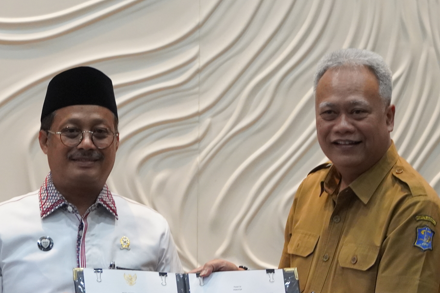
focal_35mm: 225
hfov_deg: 9.1
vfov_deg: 6.1
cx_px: 71
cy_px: 284
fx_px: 2750
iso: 2500
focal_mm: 73
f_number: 4
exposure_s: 1/160
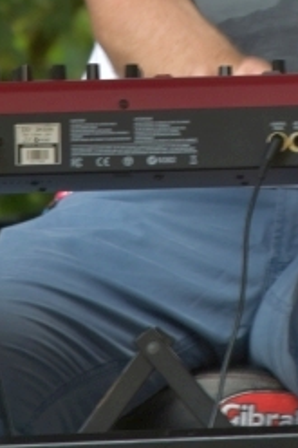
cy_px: -170
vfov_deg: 2.8
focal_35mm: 726
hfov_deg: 1.9
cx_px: 355
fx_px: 9026
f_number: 10
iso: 250
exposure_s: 1/50
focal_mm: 150
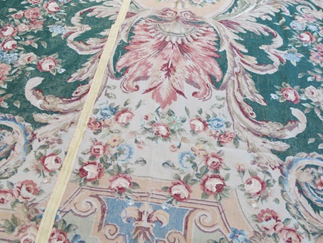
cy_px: 122
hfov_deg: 48.9
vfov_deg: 37.8
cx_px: 168
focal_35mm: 38
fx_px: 355
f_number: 5.6
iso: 400
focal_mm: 20
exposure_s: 1/125
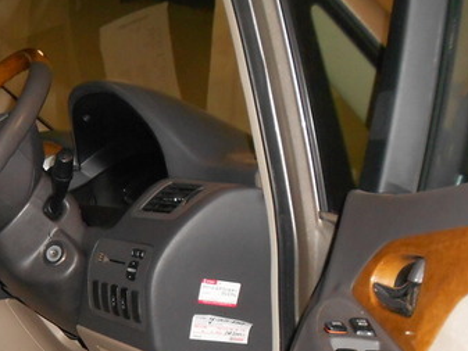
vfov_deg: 14.1
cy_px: 411
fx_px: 1380
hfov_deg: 18.5
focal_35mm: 102
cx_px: -46
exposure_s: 1/30
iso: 250
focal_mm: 7.7
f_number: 4.2
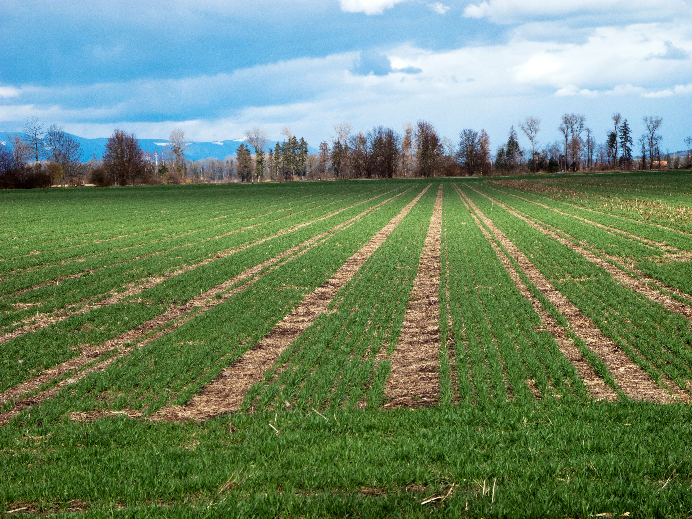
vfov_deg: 12.5
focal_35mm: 119
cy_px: 260
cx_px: 346
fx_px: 2379
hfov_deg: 16.6
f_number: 4.5
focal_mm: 25.4
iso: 100
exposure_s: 1/750
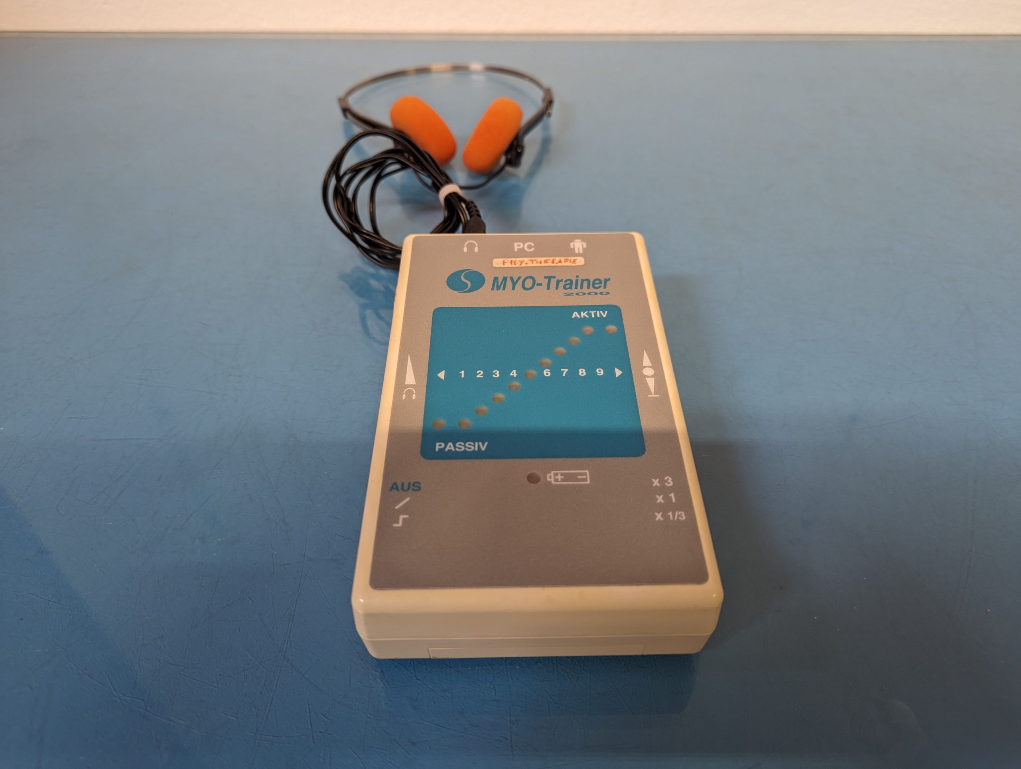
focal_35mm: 24
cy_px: 384
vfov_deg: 56.9
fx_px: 709
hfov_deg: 71.5
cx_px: 510
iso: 92
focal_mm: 6.81
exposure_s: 1/28.3
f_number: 1.85
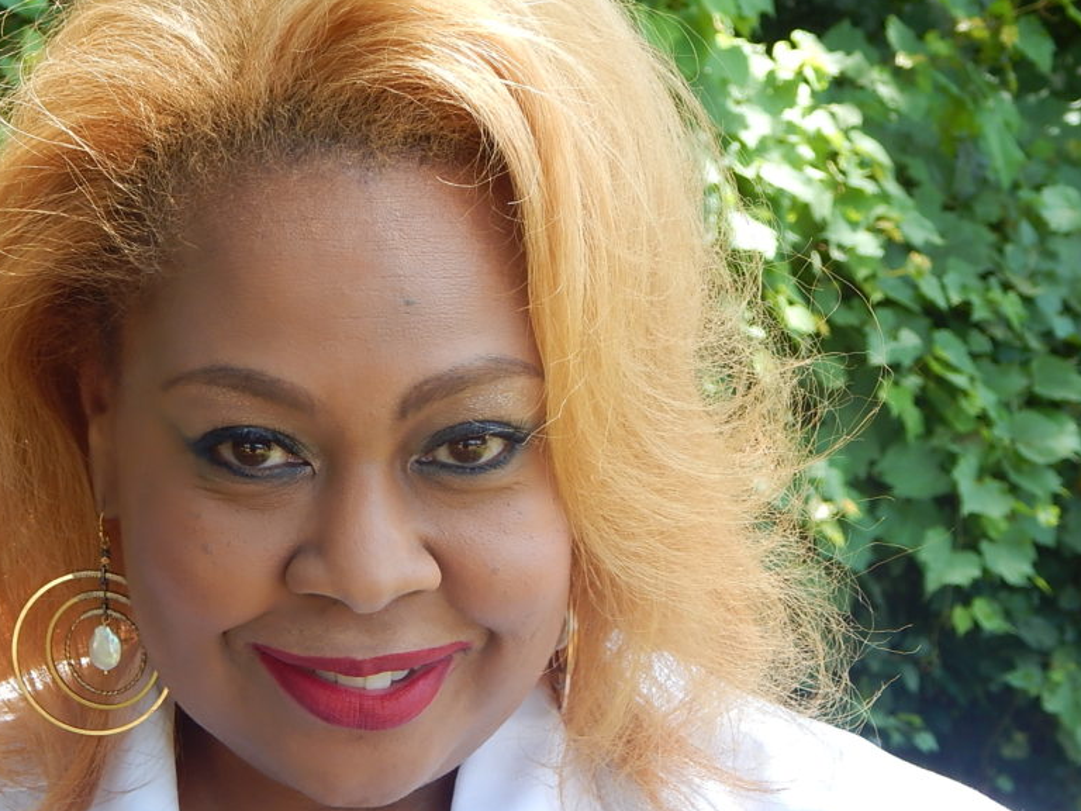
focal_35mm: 100
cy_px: 431
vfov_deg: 14.8
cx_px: 365
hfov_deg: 19.6
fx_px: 3123
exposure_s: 1/100
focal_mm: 13.5
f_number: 4.2
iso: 125
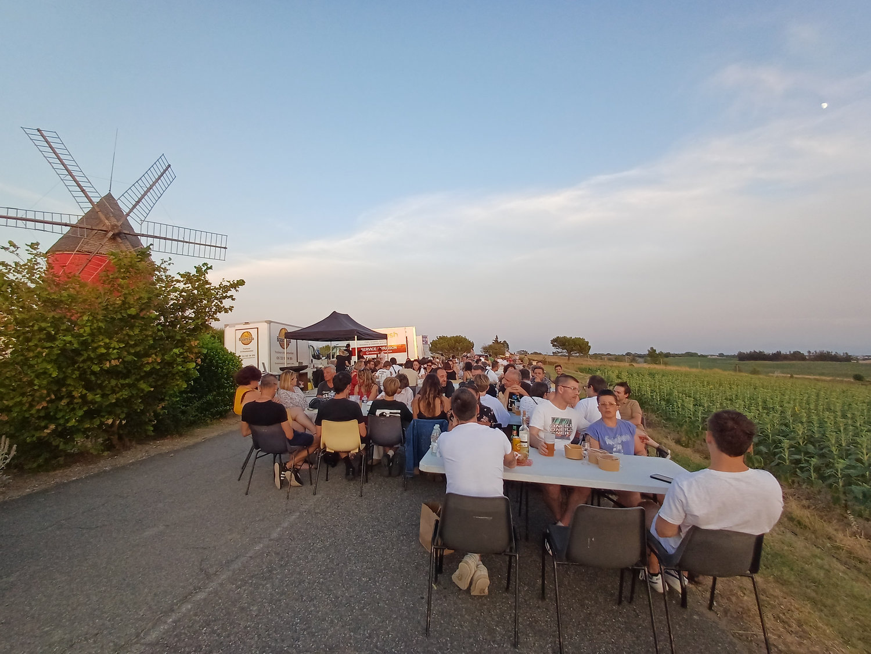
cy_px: 327
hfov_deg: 94.5
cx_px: 436
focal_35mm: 16
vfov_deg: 78.1
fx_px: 403
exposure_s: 1/100
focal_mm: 1.64
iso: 50
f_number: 2.2
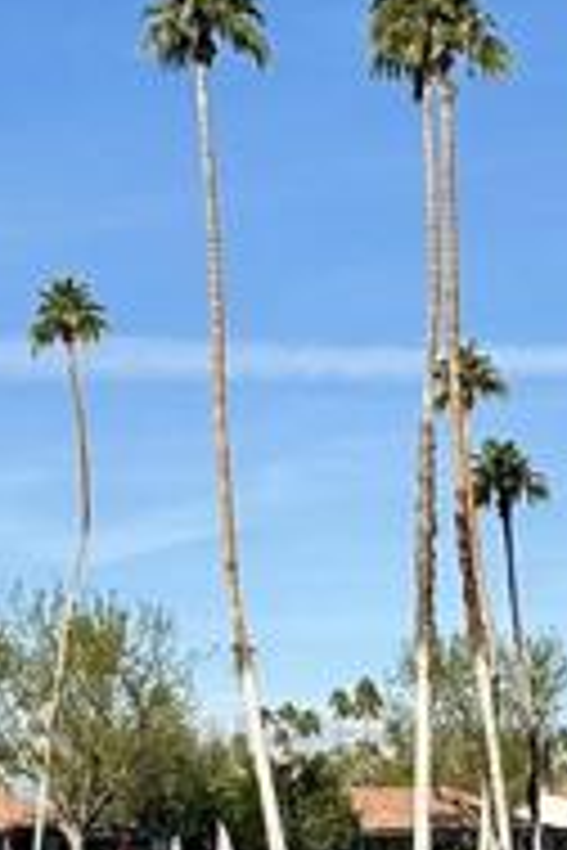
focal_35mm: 135
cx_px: 495
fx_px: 3189
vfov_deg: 14.9
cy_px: 877
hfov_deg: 10.1
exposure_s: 1/5848
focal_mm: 6.86
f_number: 1.78
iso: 80
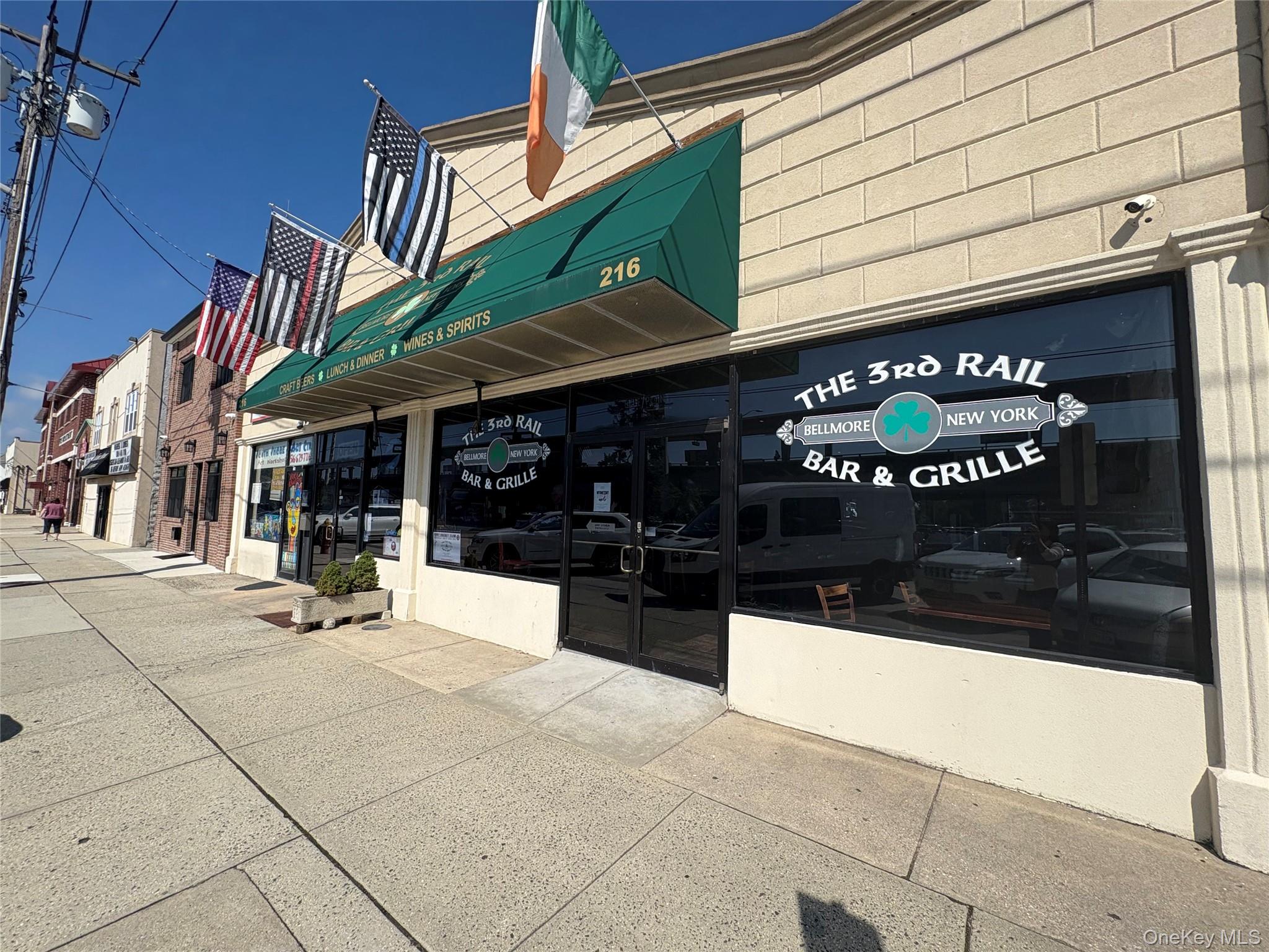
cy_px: 476
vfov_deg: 85.7
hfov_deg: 102.1
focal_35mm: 14
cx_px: 634
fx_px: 513
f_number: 2.2
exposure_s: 1/1600
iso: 40
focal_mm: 2.22
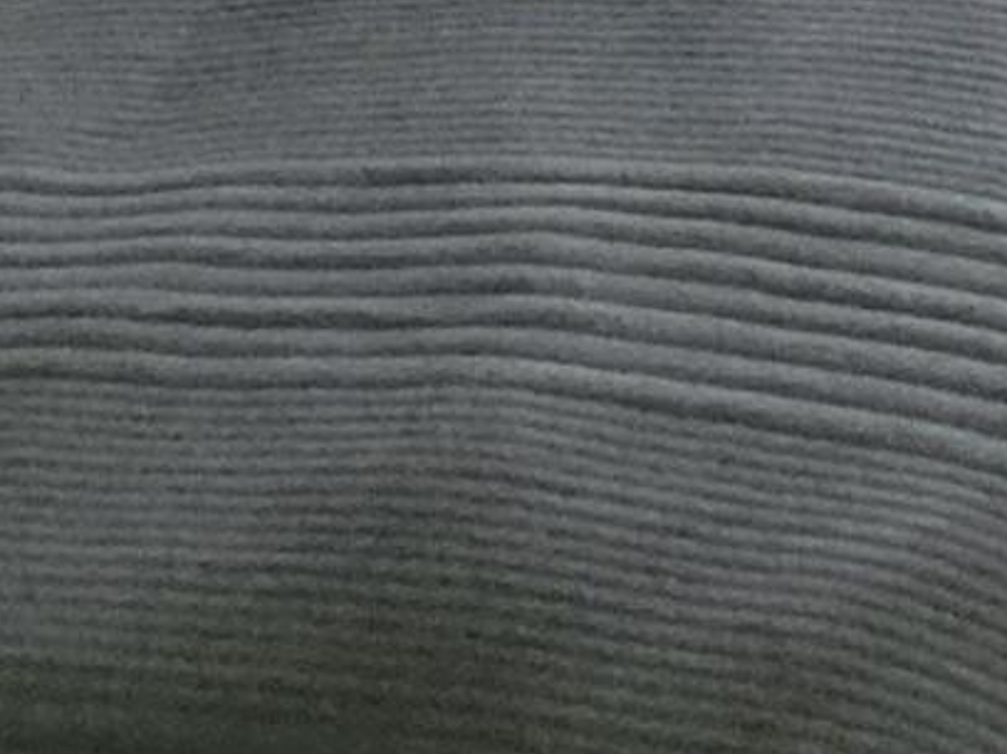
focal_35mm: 92
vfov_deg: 10.5
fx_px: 2676
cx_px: 1623
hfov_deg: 18.3
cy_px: -1590
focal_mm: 1.74
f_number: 2.2
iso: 320
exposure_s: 1/40
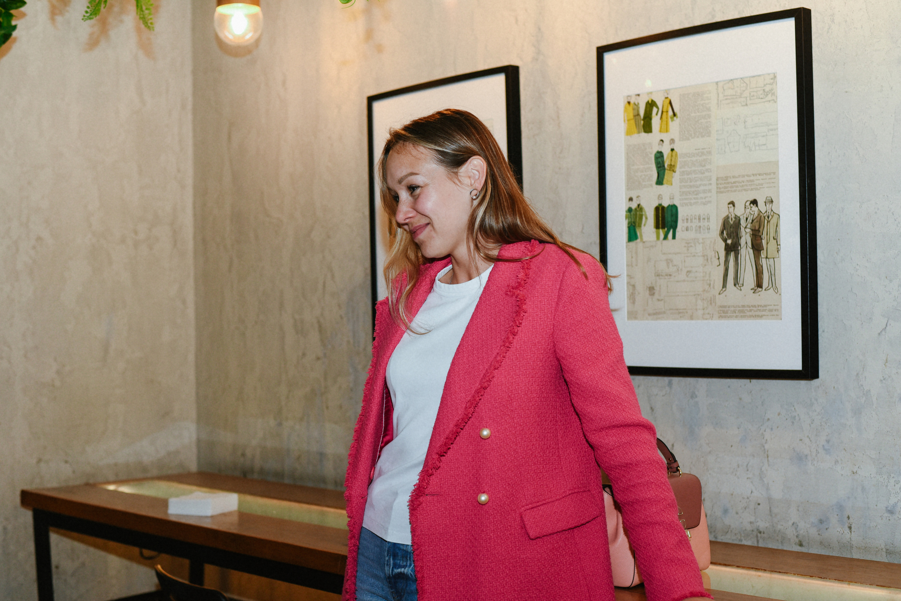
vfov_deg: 27.0
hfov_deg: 39.6
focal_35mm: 50
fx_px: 1252
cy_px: 300
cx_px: 450
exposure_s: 1/60
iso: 800
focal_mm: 50
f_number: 3.5
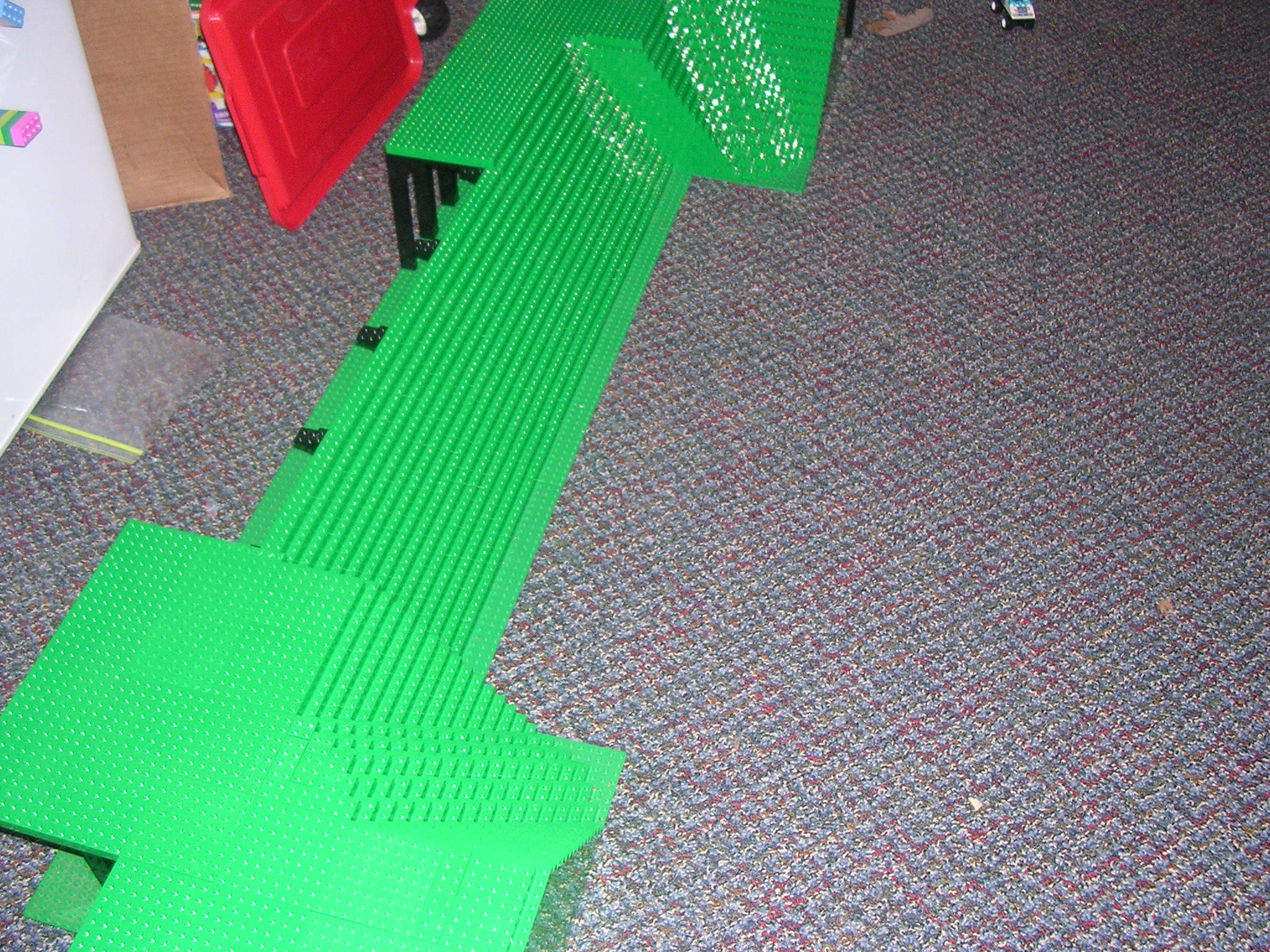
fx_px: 1394
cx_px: 635
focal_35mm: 38
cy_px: 476
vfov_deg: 37.7
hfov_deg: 49.0
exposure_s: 1/60.1
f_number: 2.8
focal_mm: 5.8
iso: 238
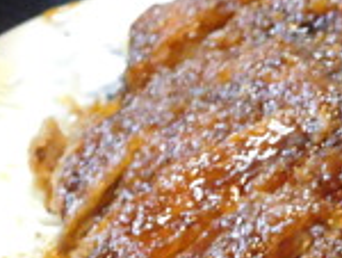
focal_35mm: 210
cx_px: 447
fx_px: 2078
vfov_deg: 7.1
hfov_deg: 9.2
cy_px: 240
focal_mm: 12.5
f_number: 4.5
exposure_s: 1/8
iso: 800
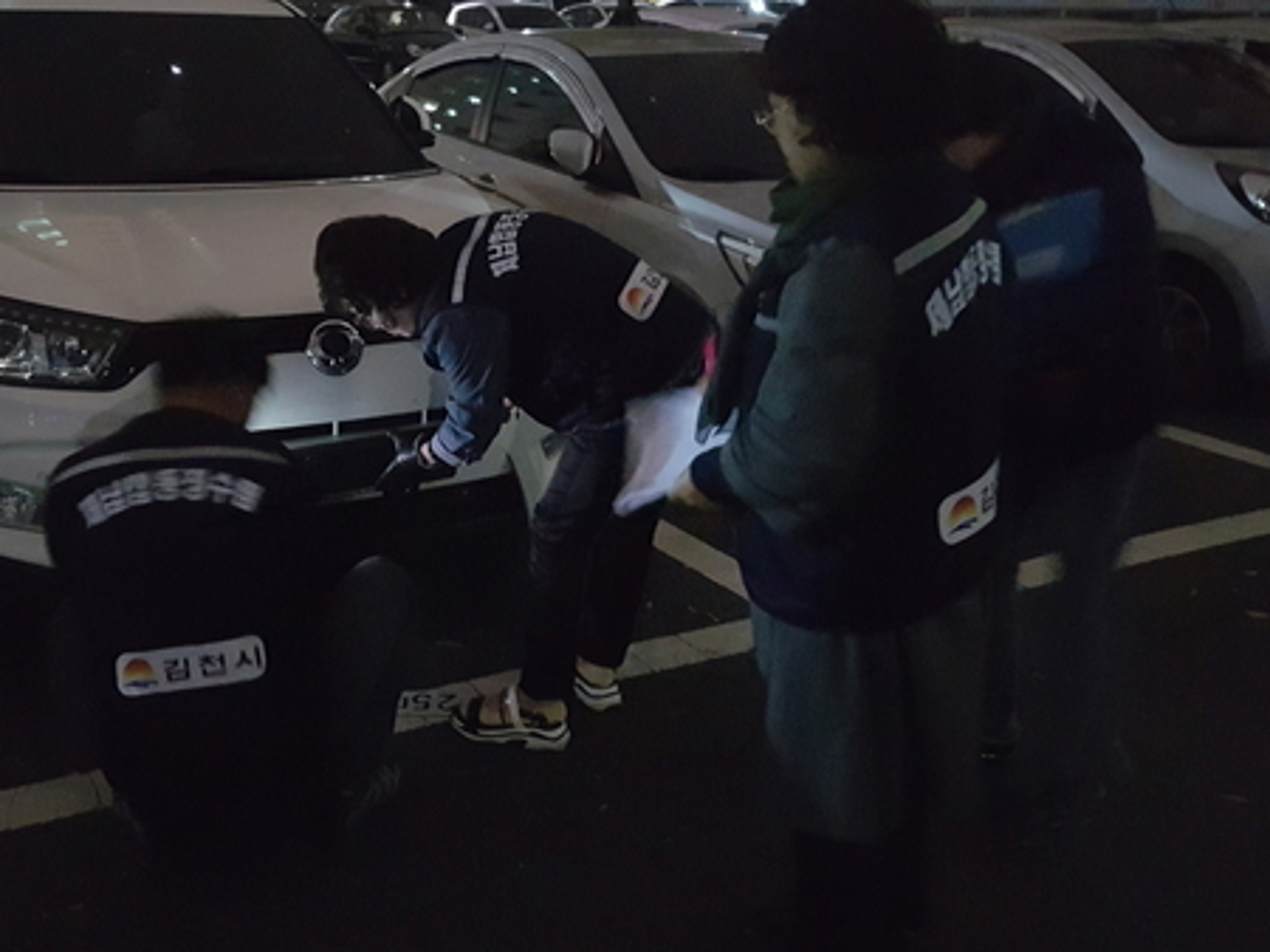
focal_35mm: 37
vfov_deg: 38.5
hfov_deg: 49.6
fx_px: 1357
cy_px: 404
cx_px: 471
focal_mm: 4.2
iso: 1250
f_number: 1.7
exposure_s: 1/4
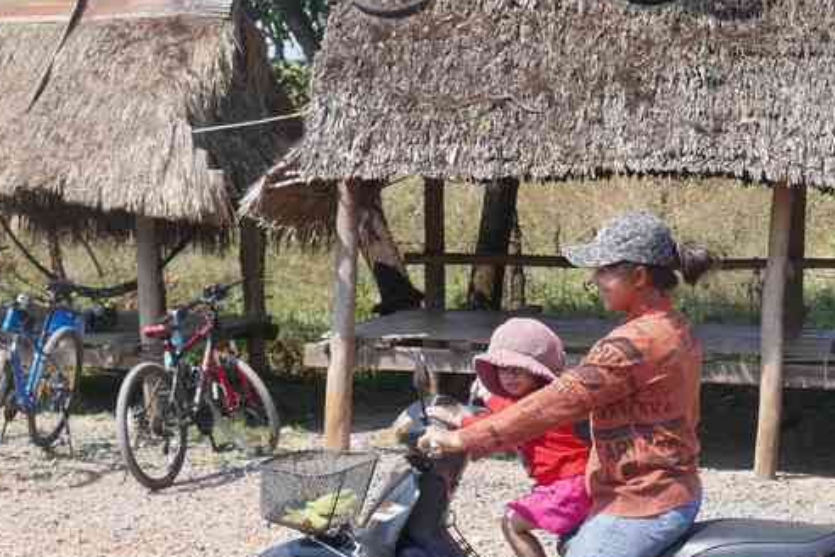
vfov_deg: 19.1
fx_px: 1647
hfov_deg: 28.4
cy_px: 387
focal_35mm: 71
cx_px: 388
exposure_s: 1/640
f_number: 3.4
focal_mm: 12.7
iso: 125
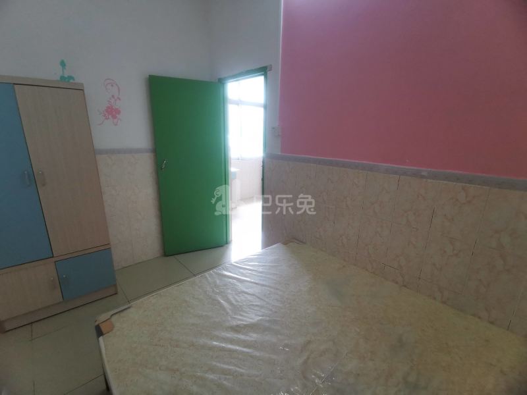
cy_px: 198
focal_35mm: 16
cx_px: 264
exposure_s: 1/40
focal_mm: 2.35
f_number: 2.2
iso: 160
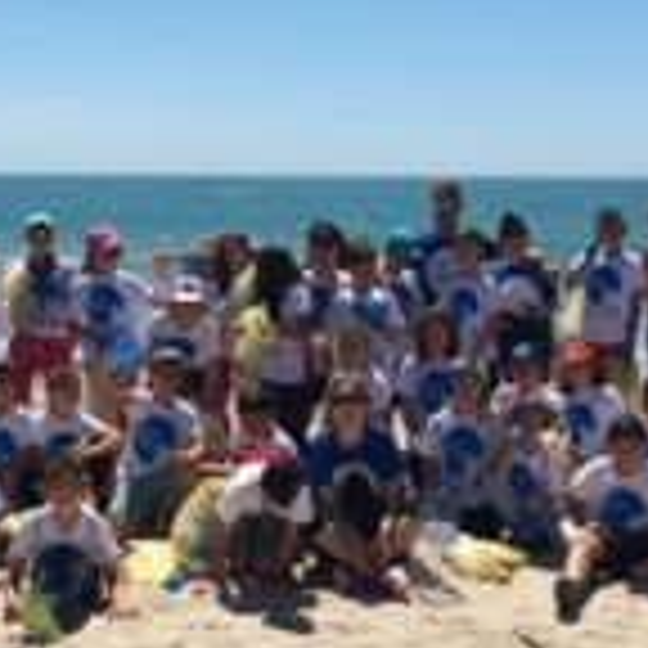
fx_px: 1504
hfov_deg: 24.3
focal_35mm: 71
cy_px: 297
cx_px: 333
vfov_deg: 24.3
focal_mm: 4.15
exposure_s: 1/2747
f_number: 2.2
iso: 25
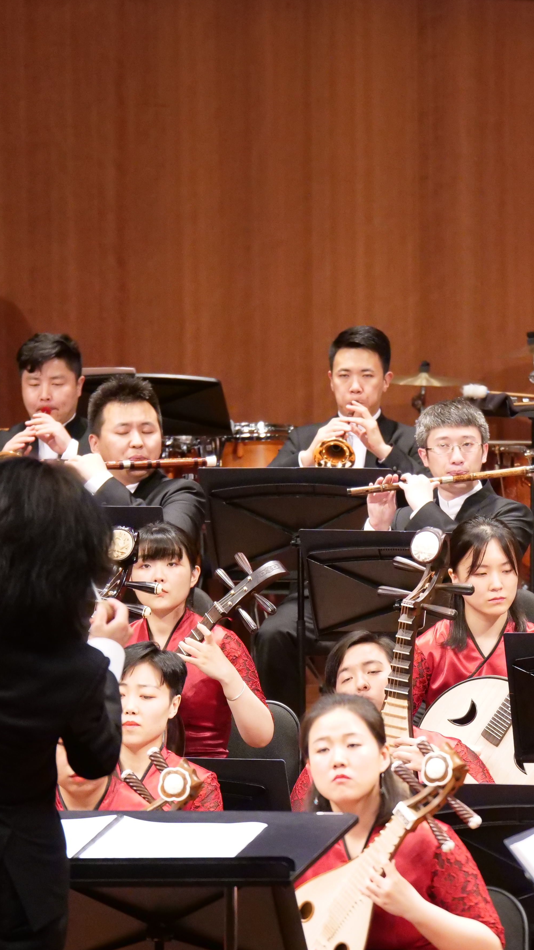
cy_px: 473
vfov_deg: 6.8
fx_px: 8029
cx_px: 496
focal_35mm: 319
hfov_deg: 3.8
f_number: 2.8
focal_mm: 100
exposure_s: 1/250
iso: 2500
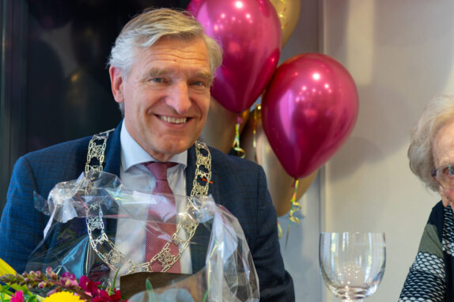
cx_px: 282
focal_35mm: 61
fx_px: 769
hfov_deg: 32.8
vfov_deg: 22.2
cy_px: 187
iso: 100
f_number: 4
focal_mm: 35
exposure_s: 1/8
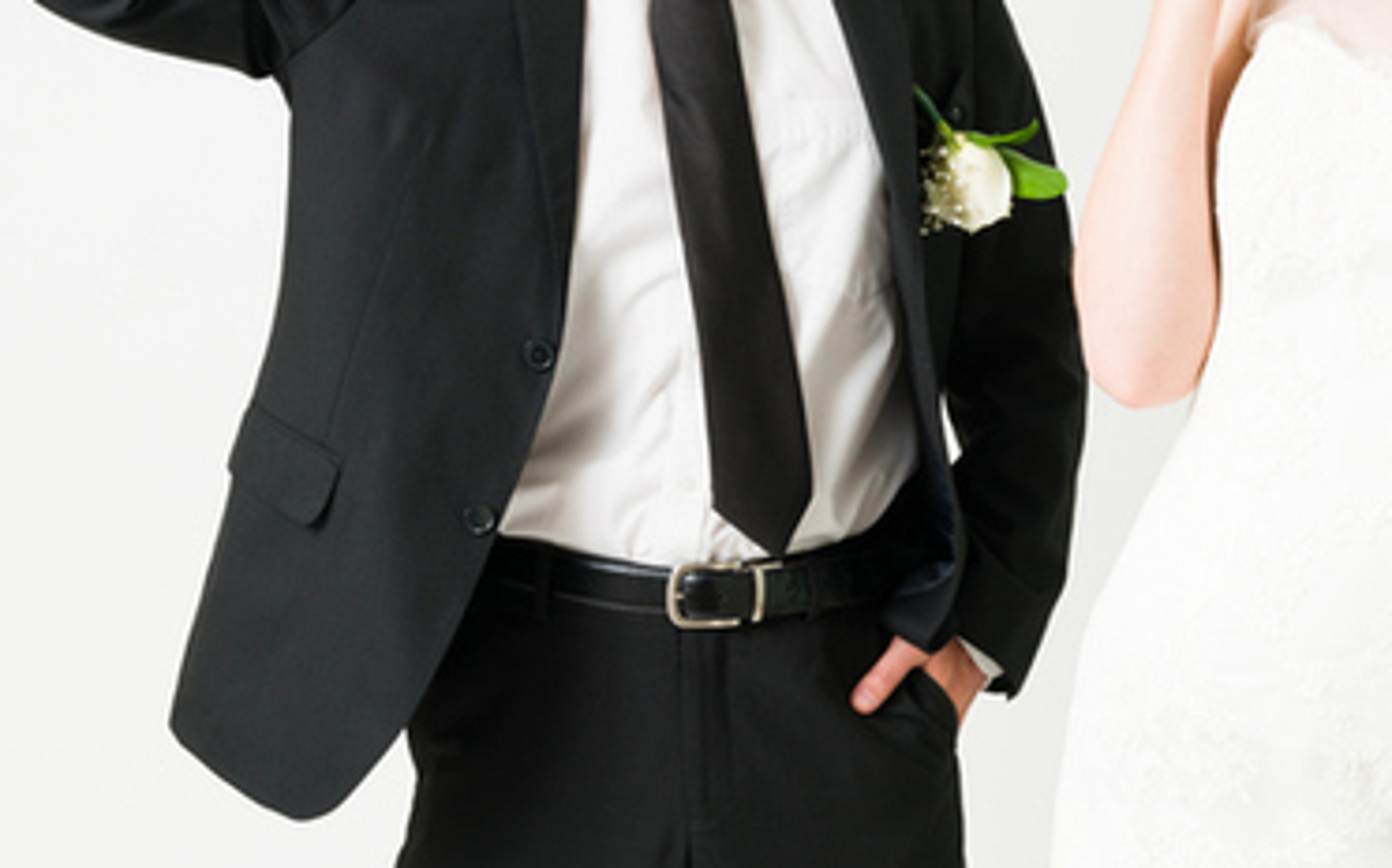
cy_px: 107
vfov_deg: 13.9
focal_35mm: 93
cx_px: 1119
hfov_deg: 22.0
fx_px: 3526
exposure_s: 1/200
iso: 125
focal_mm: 53
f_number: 8
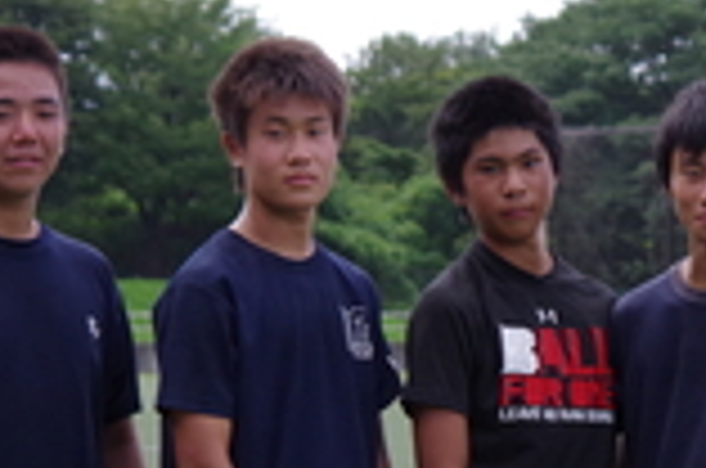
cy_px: 464
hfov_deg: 9.8
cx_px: 688
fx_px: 4090
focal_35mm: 209
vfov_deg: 6.5
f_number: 5.6
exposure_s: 1/1000
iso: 800
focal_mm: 55
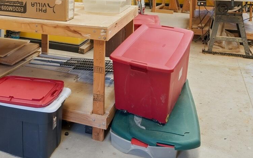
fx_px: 283
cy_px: -34
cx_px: 72
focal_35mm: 41
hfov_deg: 46.9
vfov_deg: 27.3
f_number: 4
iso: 100
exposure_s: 1/800
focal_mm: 10
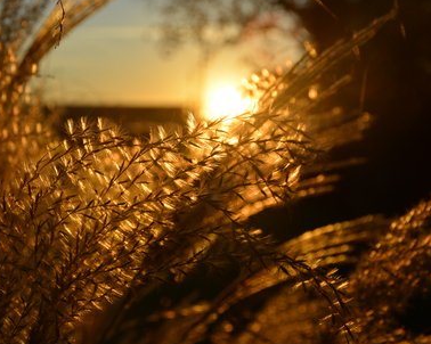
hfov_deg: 26.4
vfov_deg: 21.2
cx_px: 174
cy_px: 171
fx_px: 918
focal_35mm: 72
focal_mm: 42
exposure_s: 1/400
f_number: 10
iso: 100
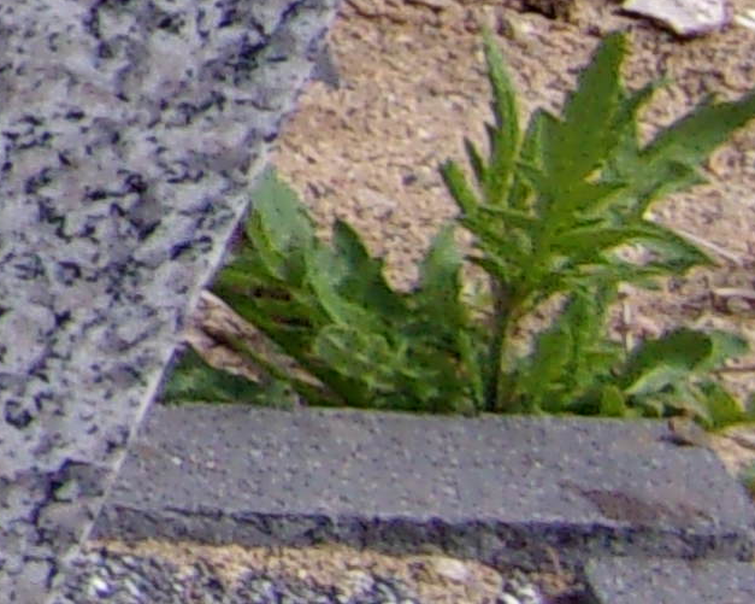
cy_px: -930
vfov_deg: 7.2
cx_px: -1964
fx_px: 4489
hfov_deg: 7.6
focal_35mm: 201
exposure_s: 1/75
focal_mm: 5.1
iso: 80
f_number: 10.8
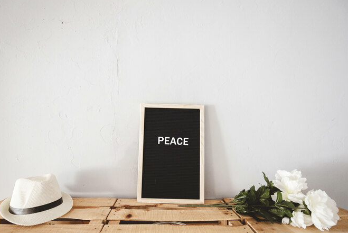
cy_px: 126
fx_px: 164
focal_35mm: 17
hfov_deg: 93.1
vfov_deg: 70.4
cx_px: 163
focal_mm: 14
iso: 800
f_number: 2.8
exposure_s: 1/200
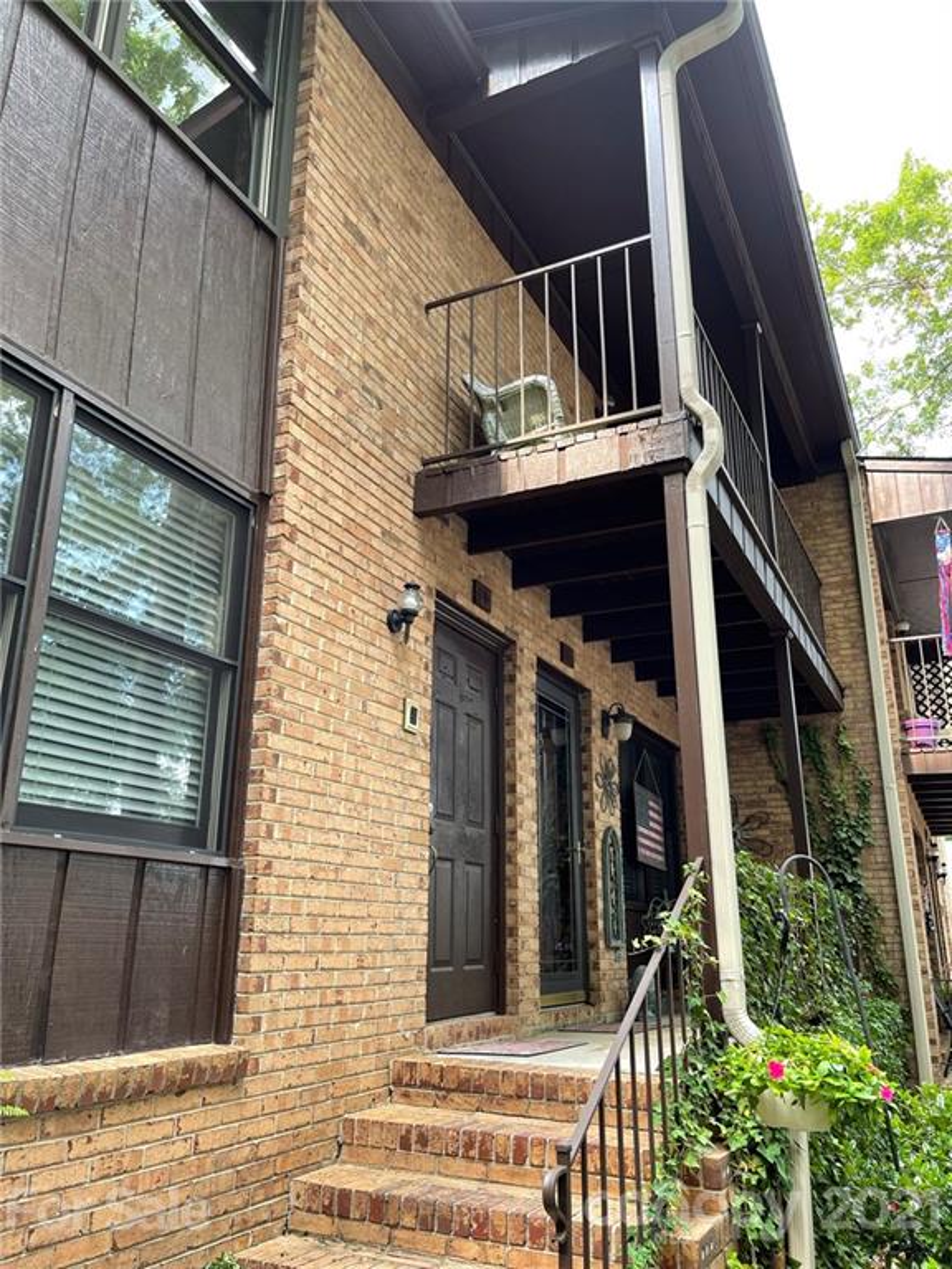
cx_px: 476
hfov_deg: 53.1
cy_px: 634
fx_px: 953
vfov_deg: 67.3
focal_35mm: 26
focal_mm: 5.1
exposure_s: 1/121
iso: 64
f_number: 1.6
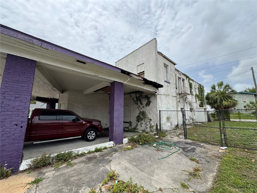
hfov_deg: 102.1
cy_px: 96
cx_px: 128
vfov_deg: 85.7
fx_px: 104
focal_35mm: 14
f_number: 2.2
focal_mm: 2.22
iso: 50
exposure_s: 1/1323
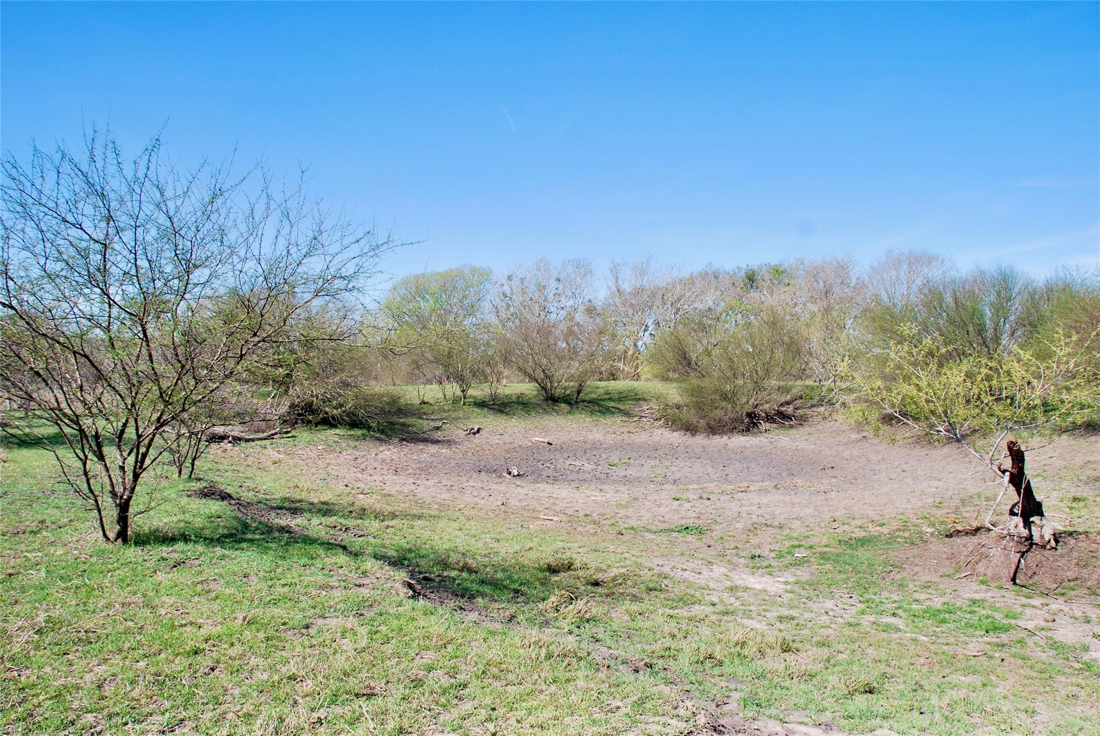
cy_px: 368
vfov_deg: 48.0
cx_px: 550
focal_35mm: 27
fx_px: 826
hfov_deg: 67.3
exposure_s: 1/200
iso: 100
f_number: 7.1
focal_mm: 18
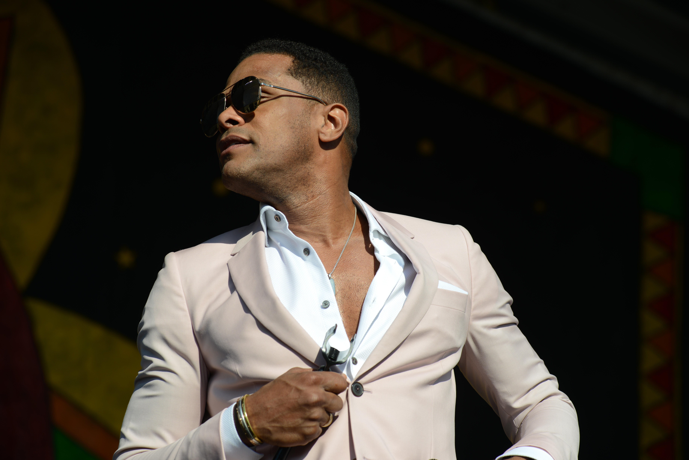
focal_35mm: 125
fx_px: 2393
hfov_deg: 16.4
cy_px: 230
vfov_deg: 11.0
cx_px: 344
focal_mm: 125
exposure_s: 1/400
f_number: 6.3
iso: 80
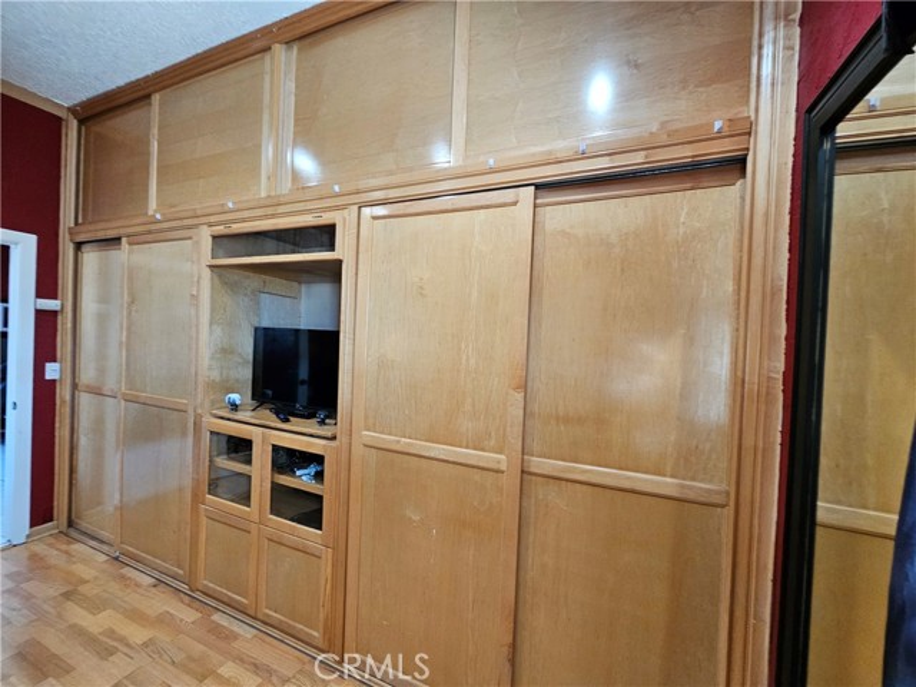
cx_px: 458
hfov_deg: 106.2
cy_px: 344
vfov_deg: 89.9
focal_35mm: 13
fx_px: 344
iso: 320
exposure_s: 1/40
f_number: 2.2
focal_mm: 2.2
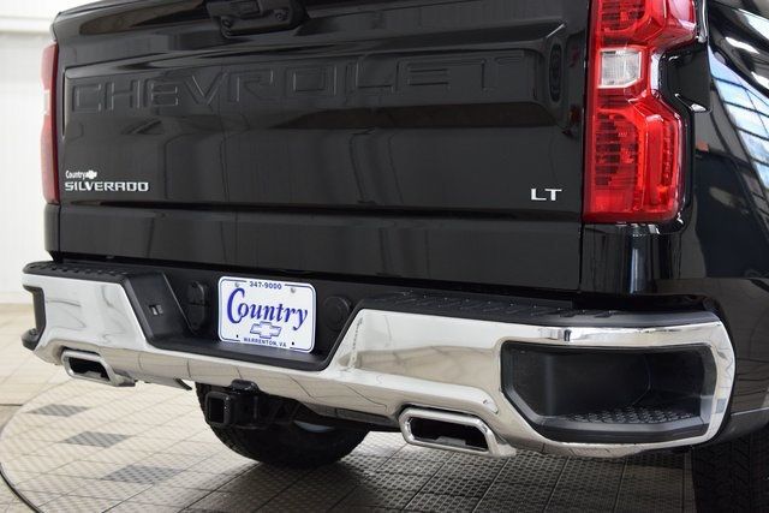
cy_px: 256
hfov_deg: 38.9
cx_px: 384
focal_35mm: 51
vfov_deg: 26.5
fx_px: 1090
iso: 1600
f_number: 4.5
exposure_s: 1/60
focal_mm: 34
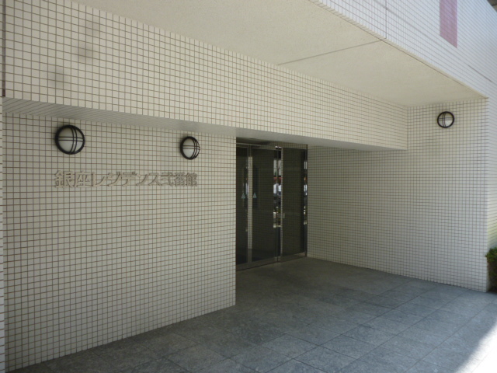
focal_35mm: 28
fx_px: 402
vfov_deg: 49.7
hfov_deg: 63.4
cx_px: 248
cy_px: 186
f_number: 3.1
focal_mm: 5
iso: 100
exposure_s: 1/200
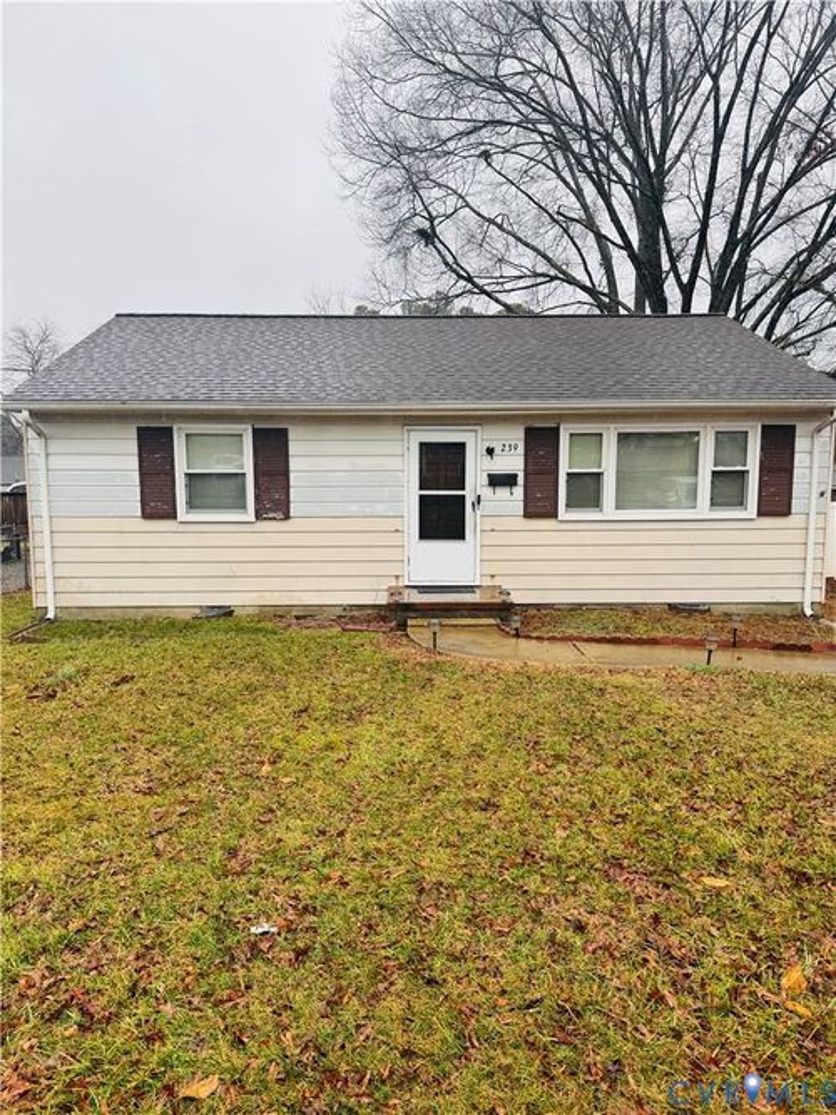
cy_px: 558
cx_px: 418
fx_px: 773
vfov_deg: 71.6
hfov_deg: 56.8
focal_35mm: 24
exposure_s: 1/121
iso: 50
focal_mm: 6.76
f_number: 1.78
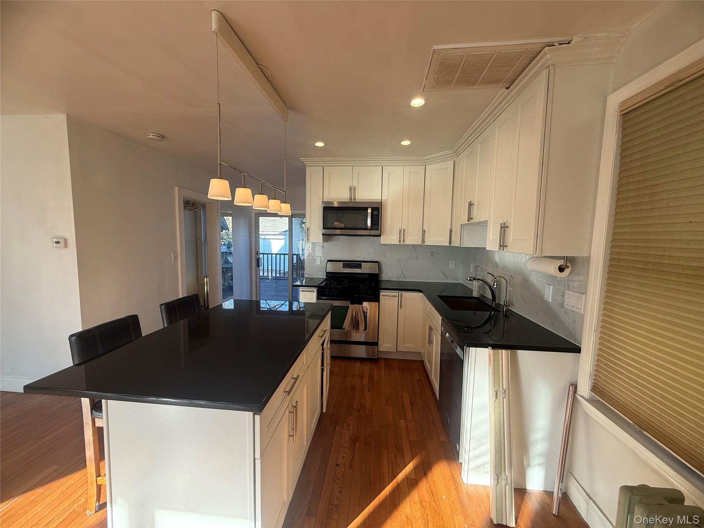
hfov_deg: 102.1
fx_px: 285
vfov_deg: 85.7
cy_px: 264
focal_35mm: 14
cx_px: 352
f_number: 2.2
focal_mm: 2.22
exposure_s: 1/129
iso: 64
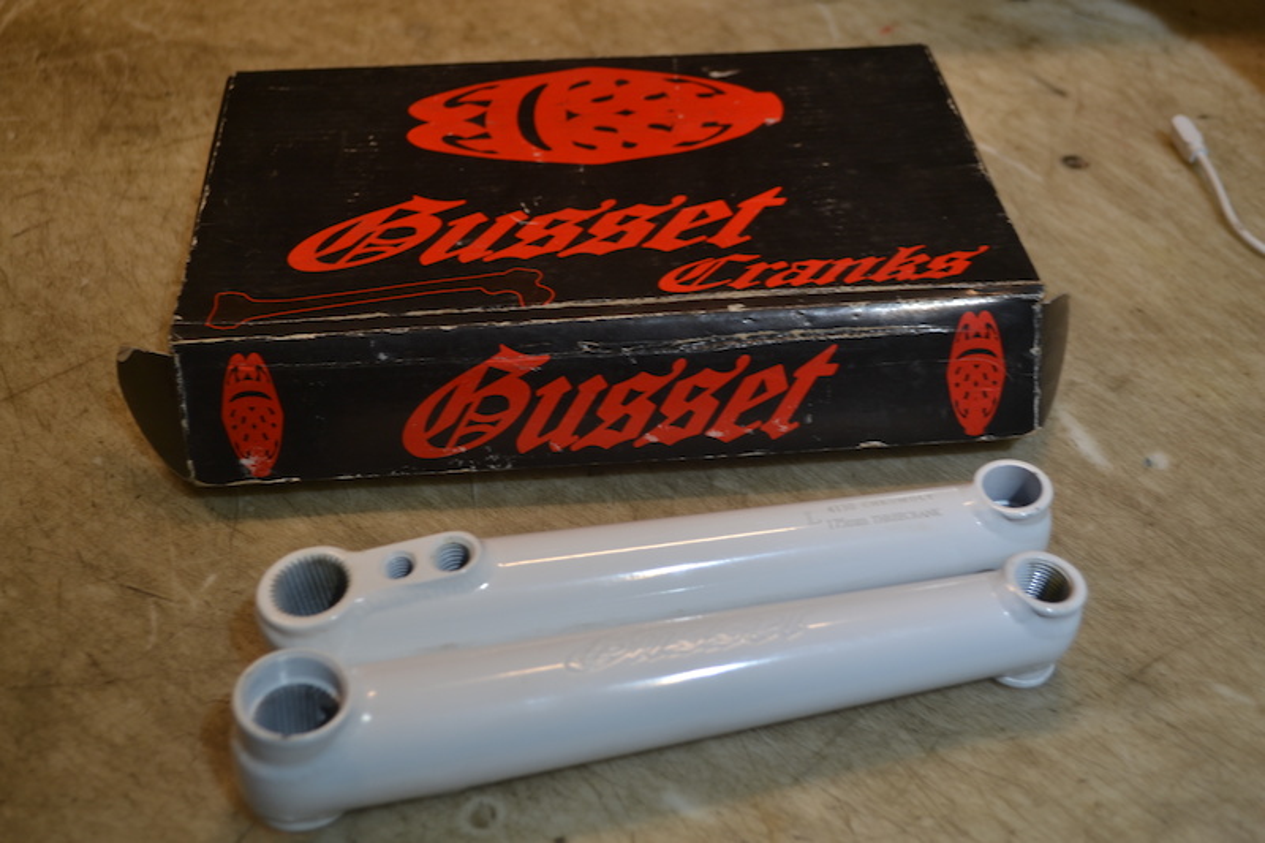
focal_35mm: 39
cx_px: 632
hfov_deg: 49.6
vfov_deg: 34.2
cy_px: 422
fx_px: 1370
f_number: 4.5
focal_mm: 26
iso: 100
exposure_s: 1/13
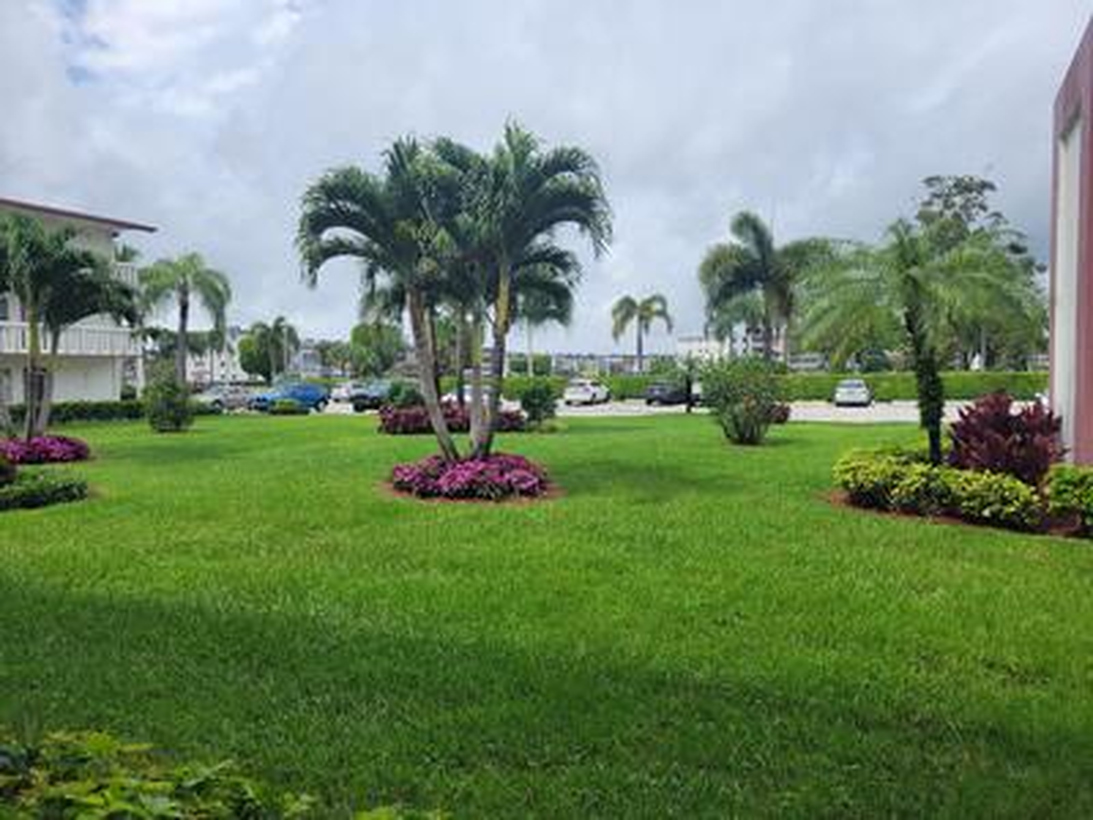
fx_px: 821
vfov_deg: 53.1
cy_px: 410
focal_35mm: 26
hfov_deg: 67.3
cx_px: 546
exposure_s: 1/2397
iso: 40
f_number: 1.8
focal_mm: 5.4
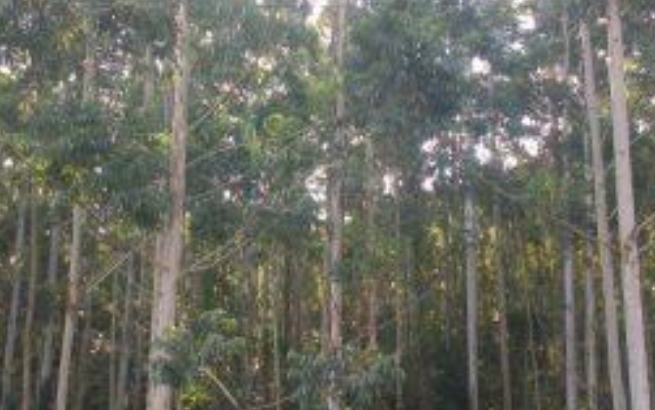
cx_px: 318
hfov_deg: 28.6
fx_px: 1286
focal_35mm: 72
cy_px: 165
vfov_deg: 18.1
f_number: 4.5
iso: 80
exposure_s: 1/80
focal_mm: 6.3
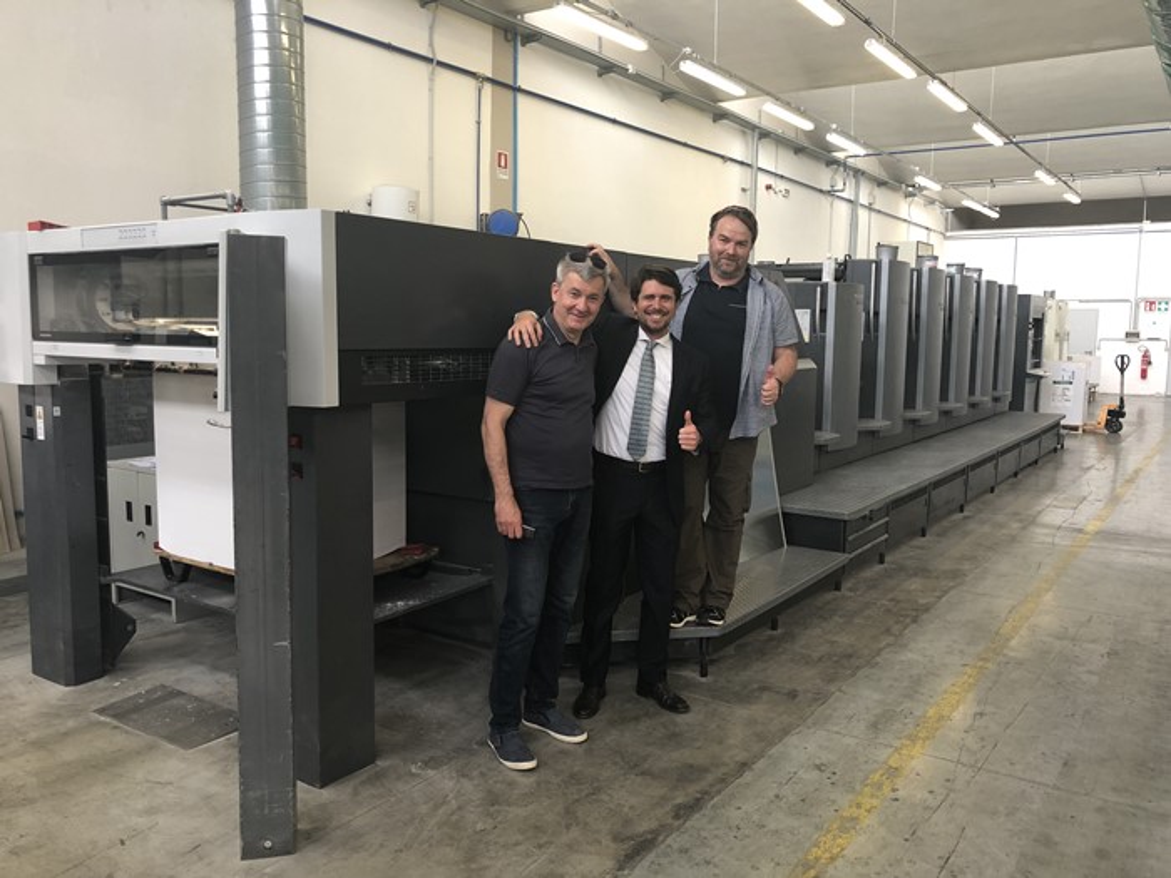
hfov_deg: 63.4
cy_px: 439
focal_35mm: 28
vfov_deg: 49.7
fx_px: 947
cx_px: 586
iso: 25
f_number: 1.8
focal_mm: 4
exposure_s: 1/33
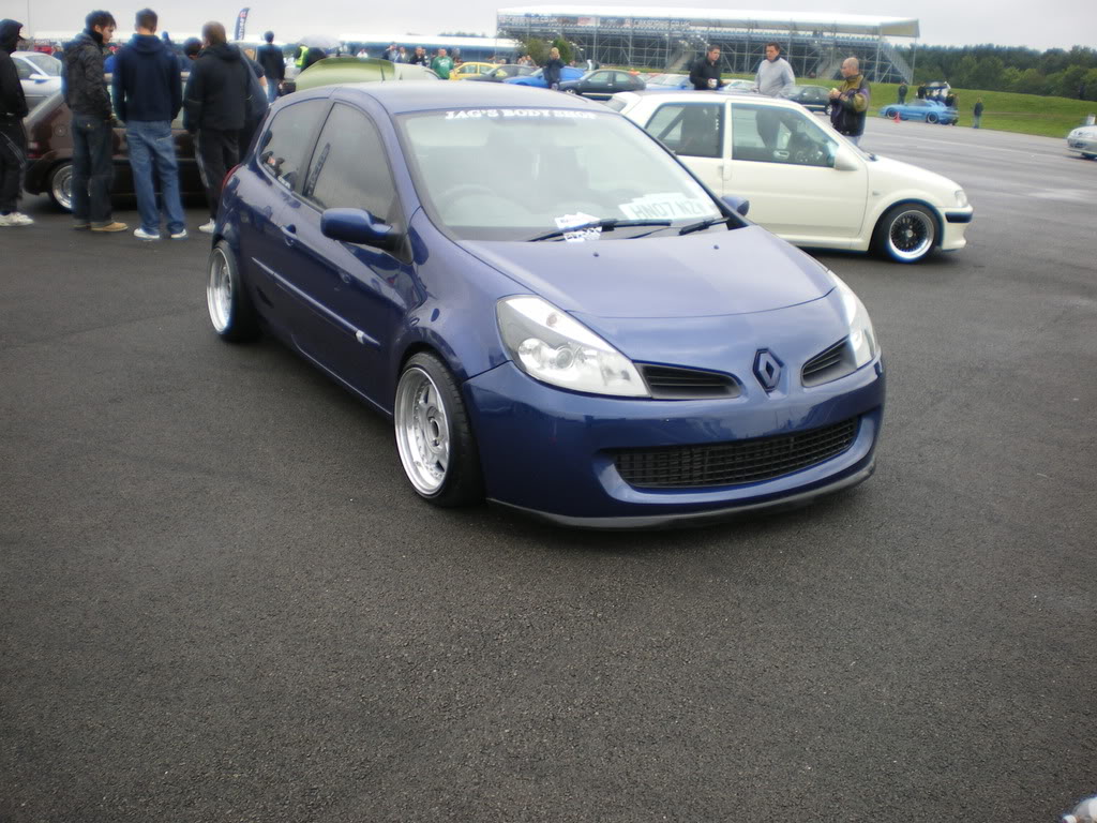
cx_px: 548
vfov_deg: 39.7
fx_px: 1141
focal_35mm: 36
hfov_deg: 51.4
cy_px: 412
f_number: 3.1
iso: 50
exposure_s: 1/160
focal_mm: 6.3
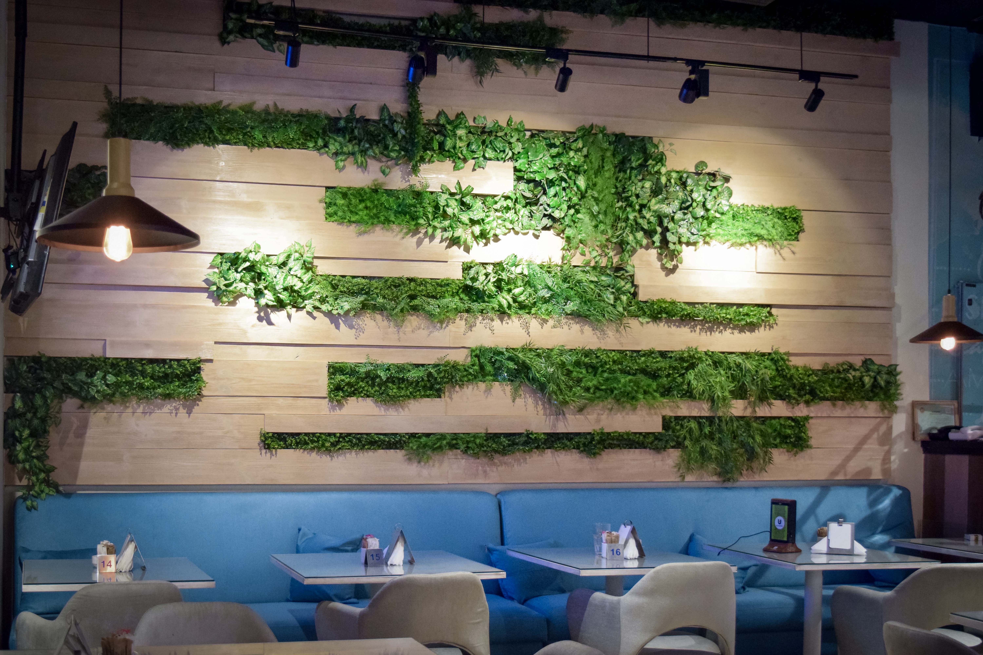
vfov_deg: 30.8
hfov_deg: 45.0
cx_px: 492
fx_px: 1188
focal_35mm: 44
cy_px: 328
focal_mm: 29
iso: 2000
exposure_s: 1/50
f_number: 4.2
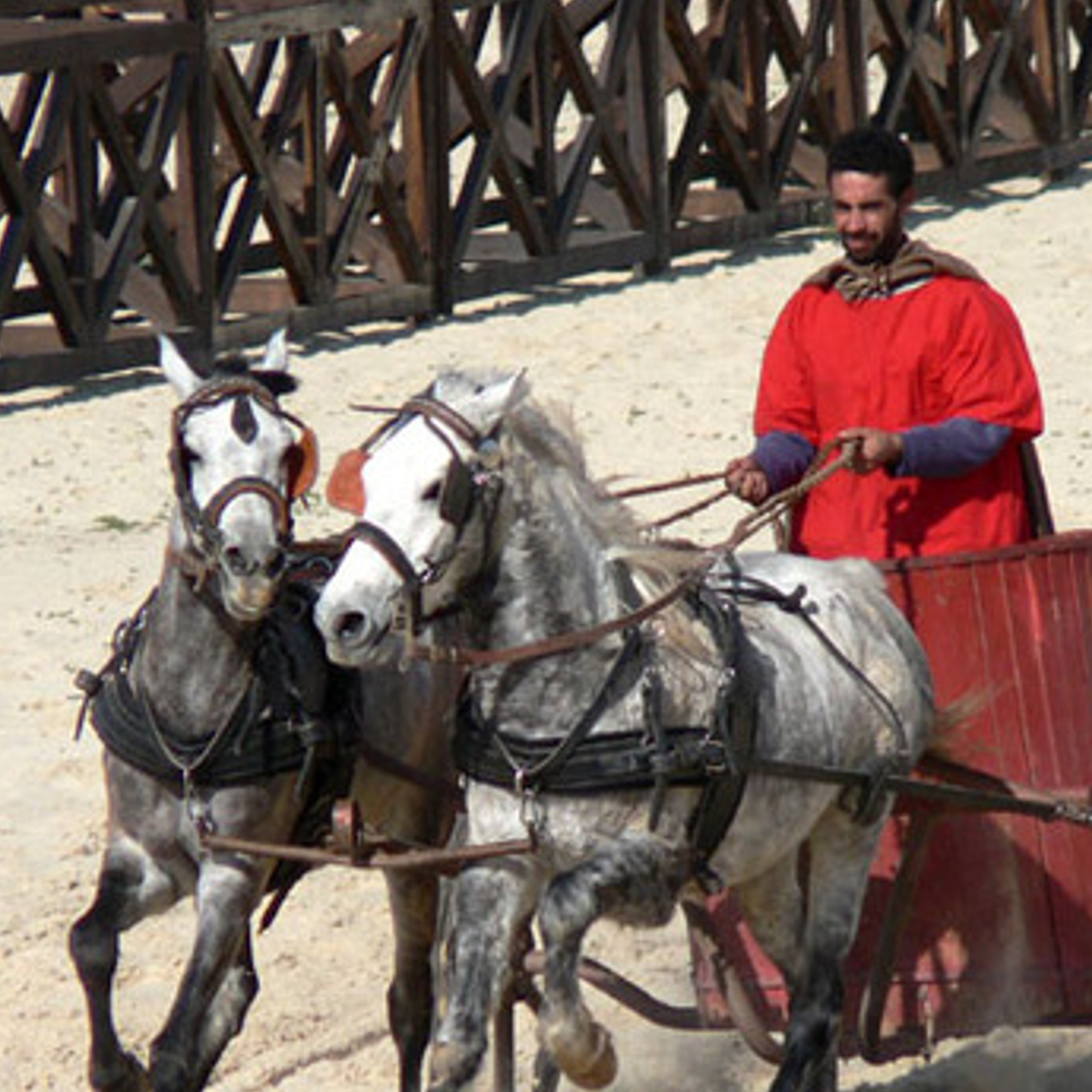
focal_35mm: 709
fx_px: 25304
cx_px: 696
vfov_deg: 2.5
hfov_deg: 2.5
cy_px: 557
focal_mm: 72
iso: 100
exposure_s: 1/500
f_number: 4
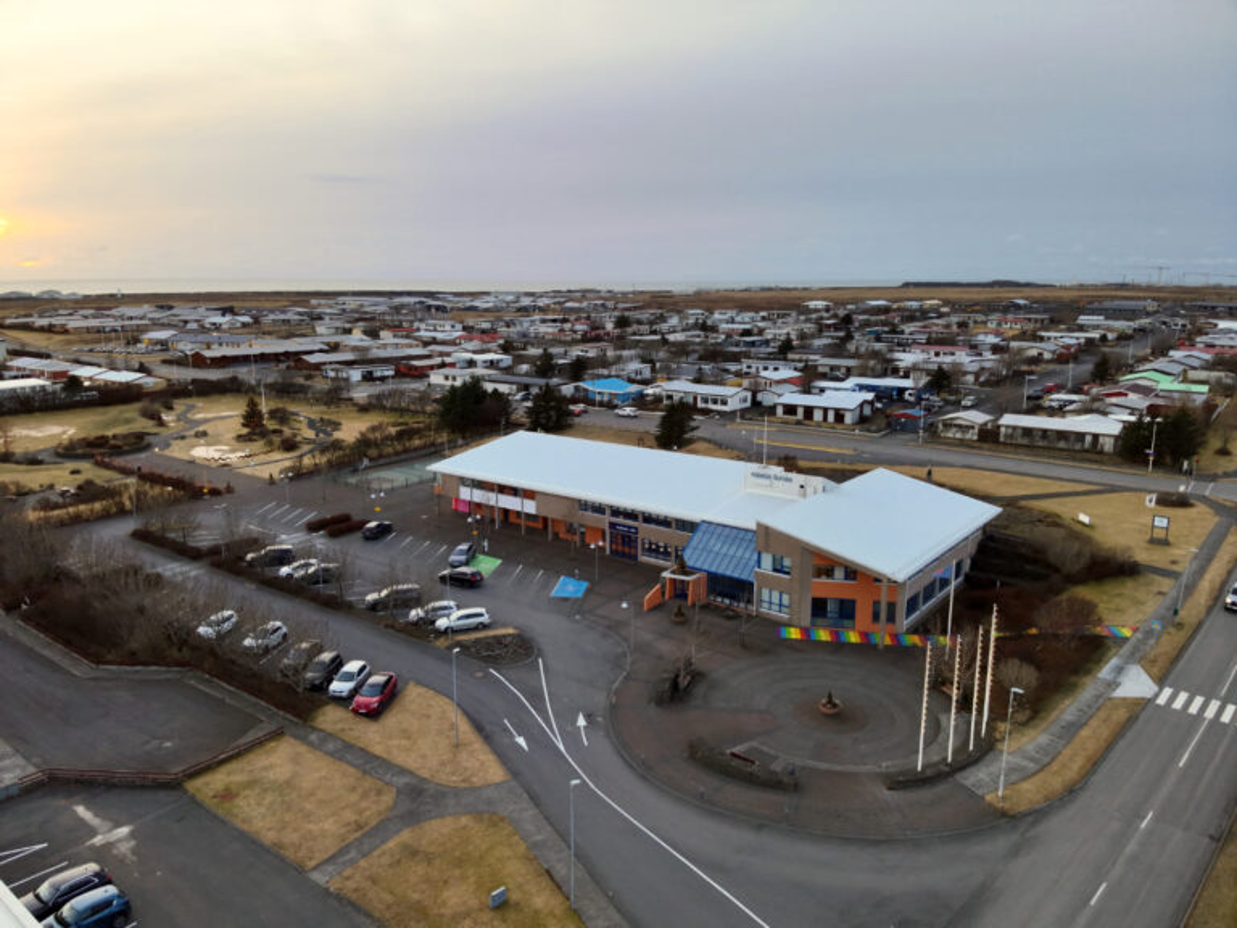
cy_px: 464
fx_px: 858
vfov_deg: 56.8
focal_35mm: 24
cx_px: 618
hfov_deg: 71.6
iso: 100
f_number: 2.8
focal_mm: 4.4
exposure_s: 1/100
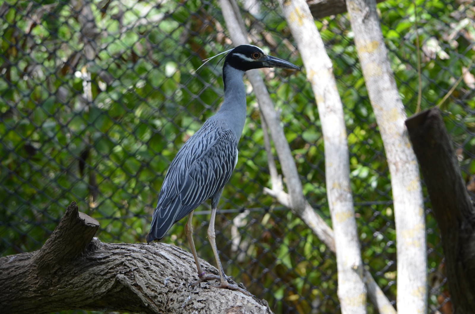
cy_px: 157
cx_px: 238
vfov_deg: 10.7
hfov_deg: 16.1
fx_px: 1679
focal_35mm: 128
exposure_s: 1/200
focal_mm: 85
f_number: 7.1
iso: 200
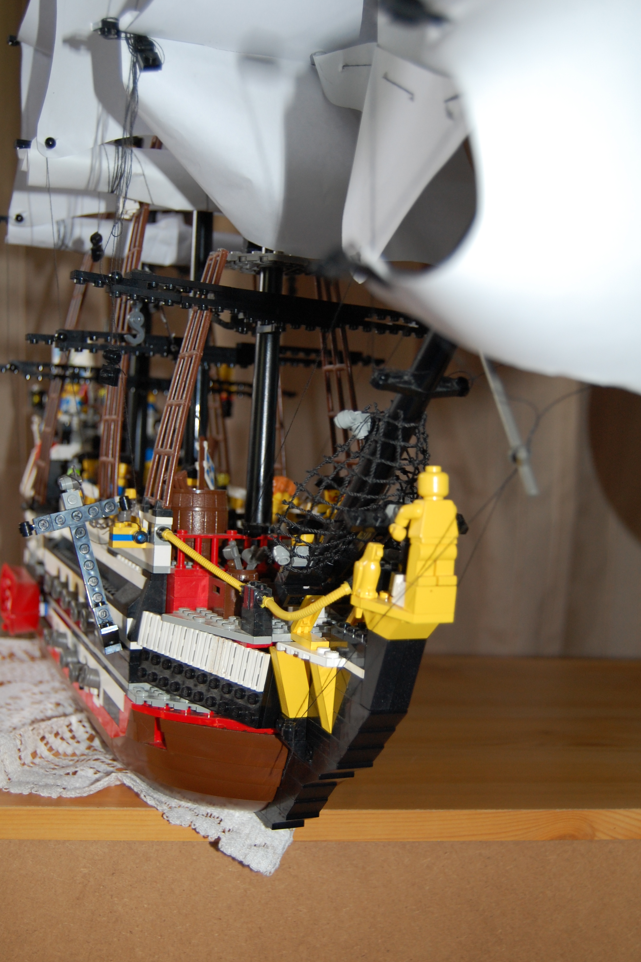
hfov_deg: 33.4
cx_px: 321
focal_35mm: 40
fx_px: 1068
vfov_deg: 48.5
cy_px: 478
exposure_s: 1/60
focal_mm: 26
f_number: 4
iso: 400
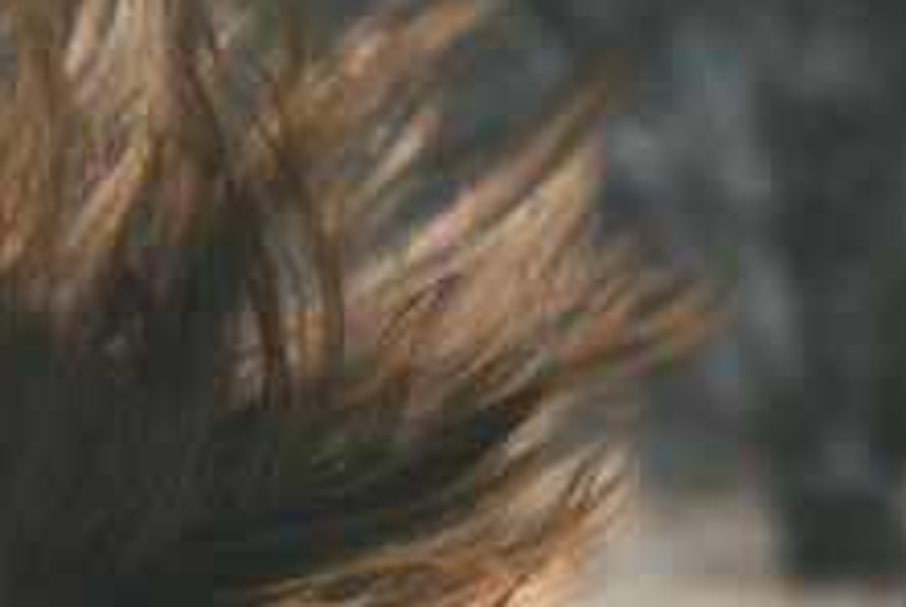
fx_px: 22755
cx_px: -363
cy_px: 958
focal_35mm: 903
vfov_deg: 1.5
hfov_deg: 2.3
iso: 200
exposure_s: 1/500
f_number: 4
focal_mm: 200
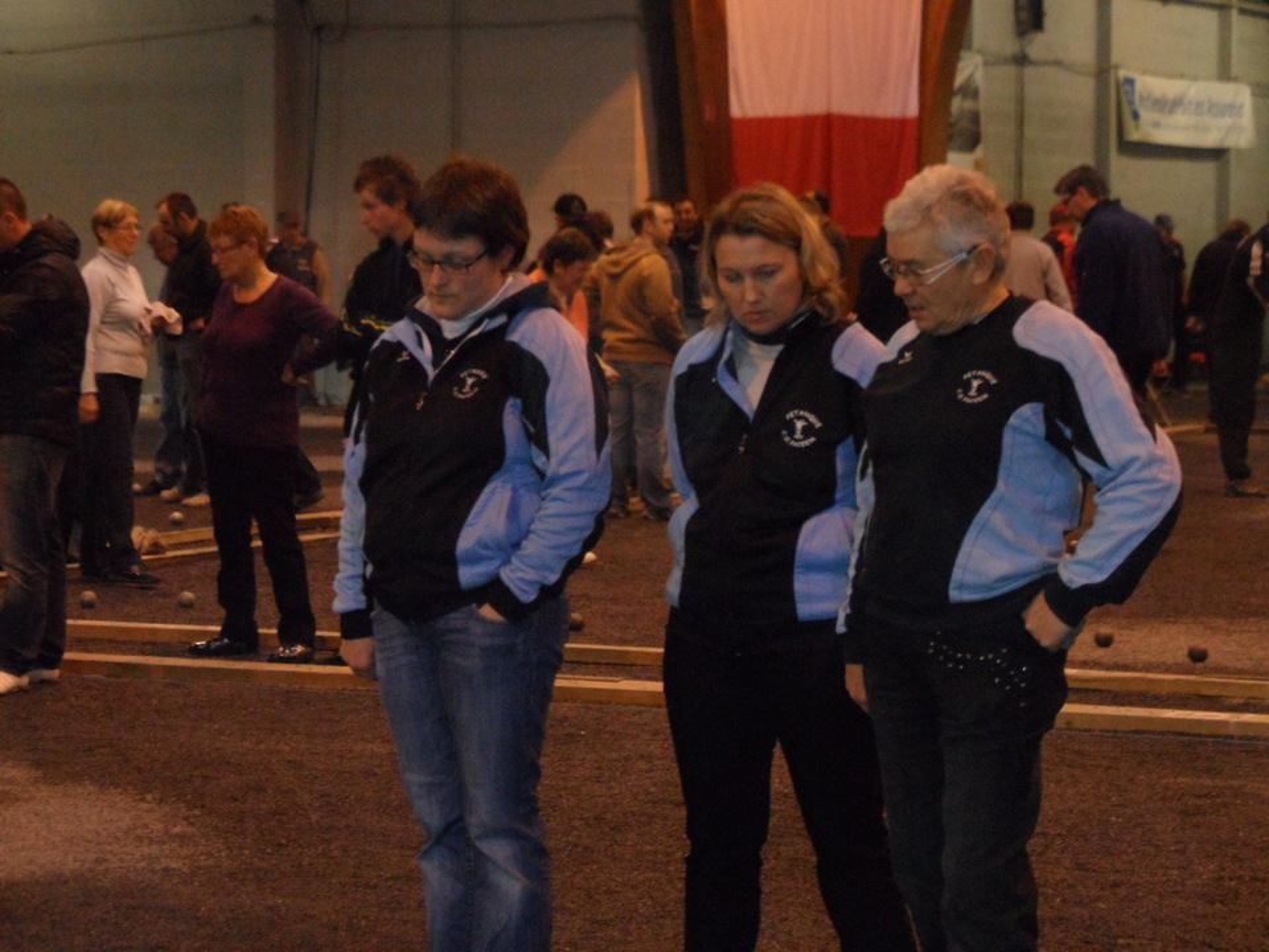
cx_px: 634
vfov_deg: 12.3
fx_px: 4399
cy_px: 476
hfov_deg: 16.4
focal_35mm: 120
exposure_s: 1/60
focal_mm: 20
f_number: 4.4
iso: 640
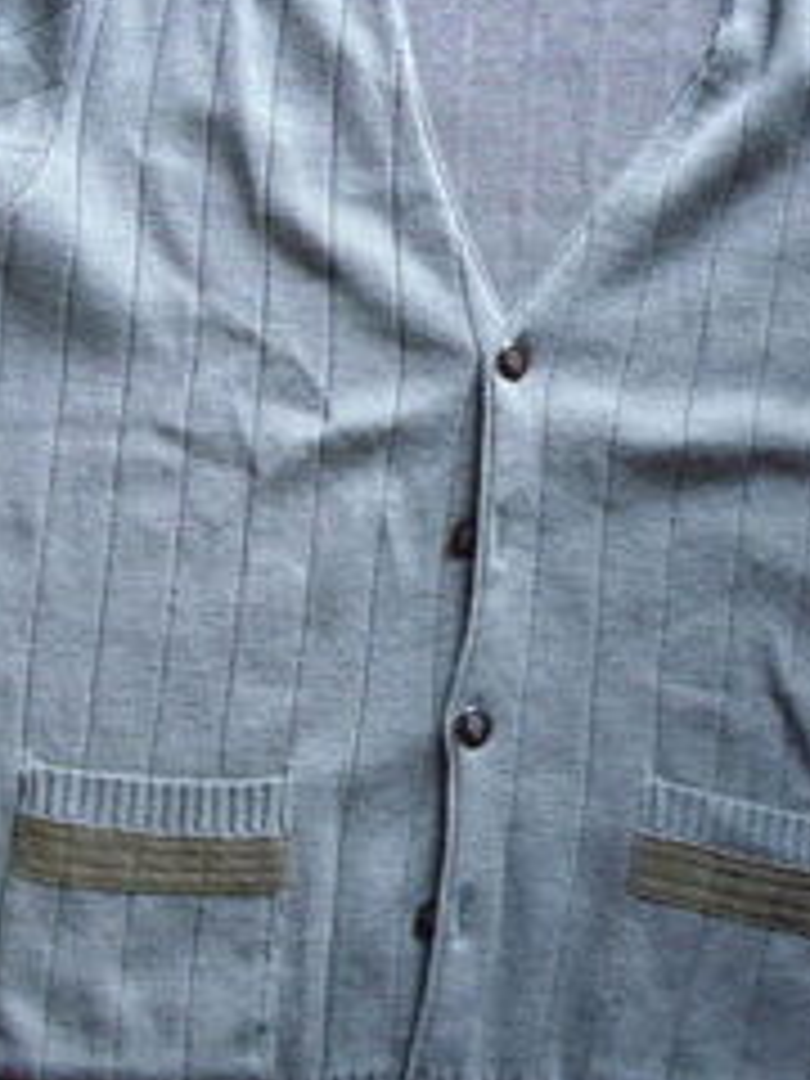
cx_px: 554
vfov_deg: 25.6
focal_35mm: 76
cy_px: 464
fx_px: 2371
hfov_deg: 19.3
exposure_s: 1/13
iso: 200
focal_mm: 6.2
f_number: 2.7
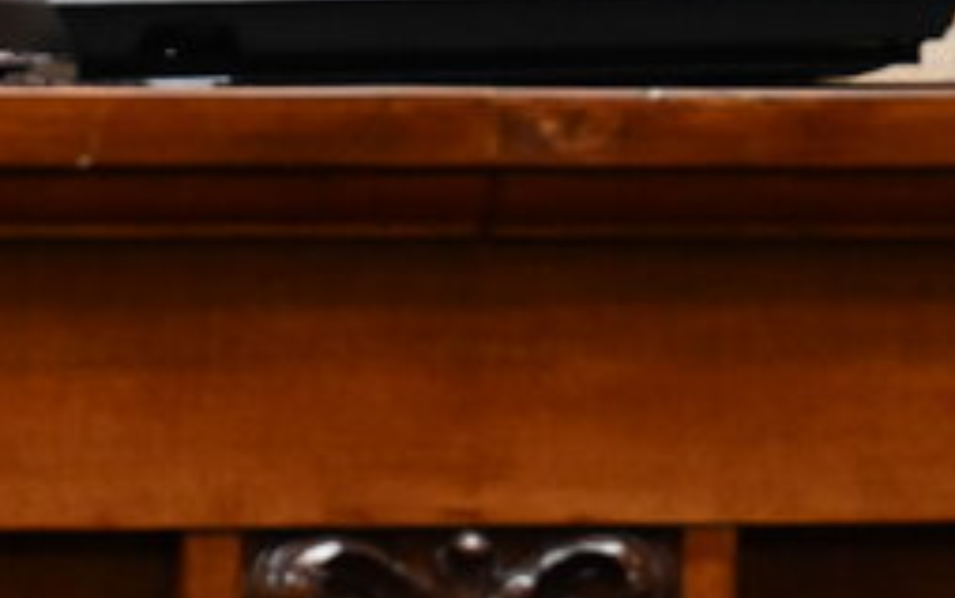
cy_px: -575
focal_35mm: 442
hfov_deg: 4.7
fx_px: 11509
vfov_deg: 3.0
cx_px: 4
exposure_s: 1/800
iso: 2000
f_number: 2.8
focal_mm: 70
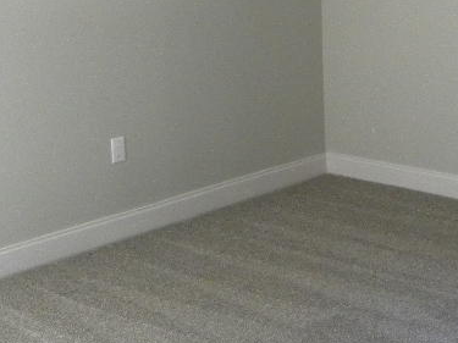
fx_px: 939
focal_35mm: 71
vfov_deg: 20.4
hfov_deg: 26.1
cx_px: 448
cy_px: 55
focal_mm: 4.6
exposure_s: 1/73.8
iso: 400
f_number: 2.8
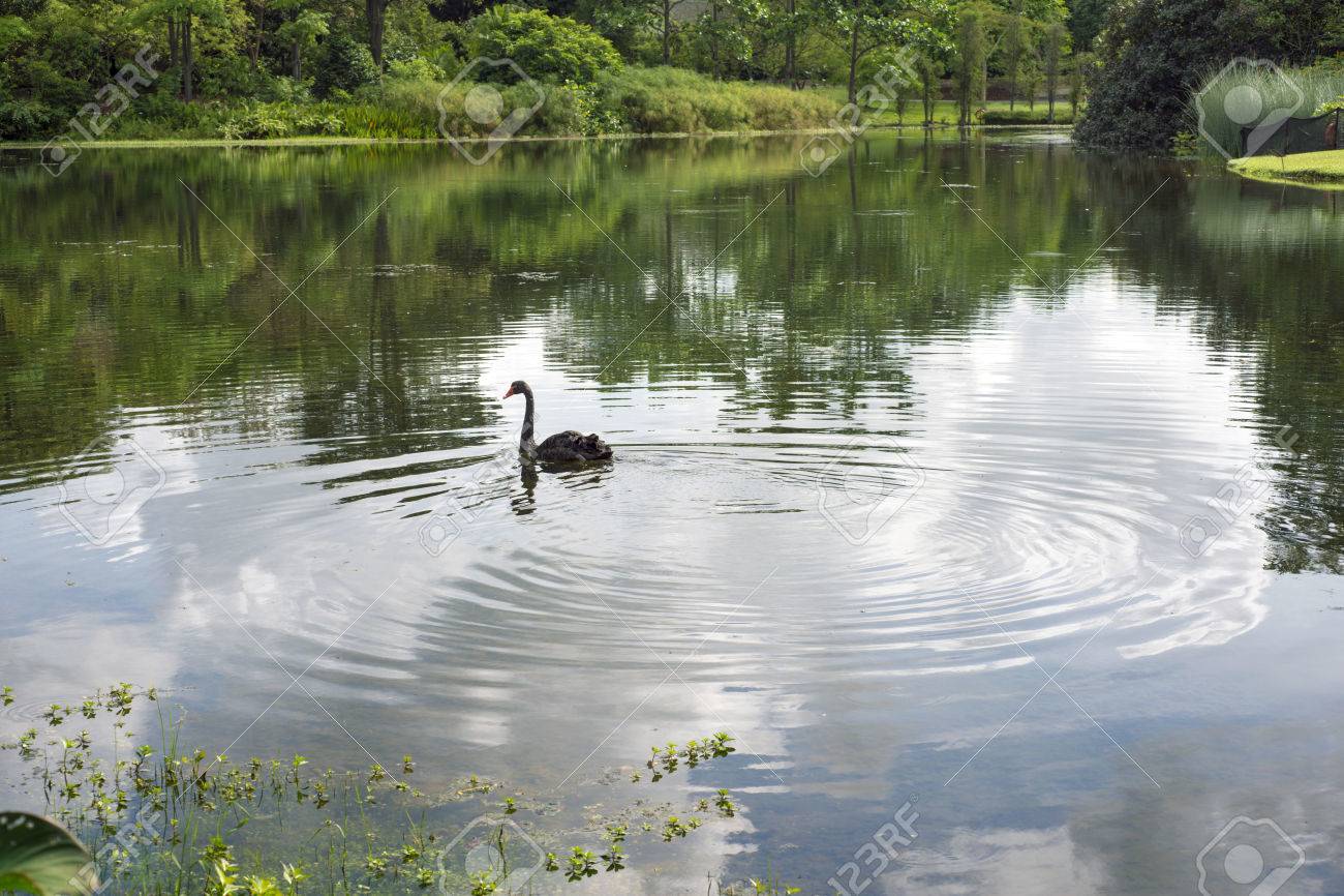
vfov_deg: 22.6
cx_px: 672
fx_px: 2239
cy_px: 448
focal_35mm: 60
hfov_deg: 33.4
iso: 100
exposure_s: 1/250
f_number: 8
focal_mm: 60
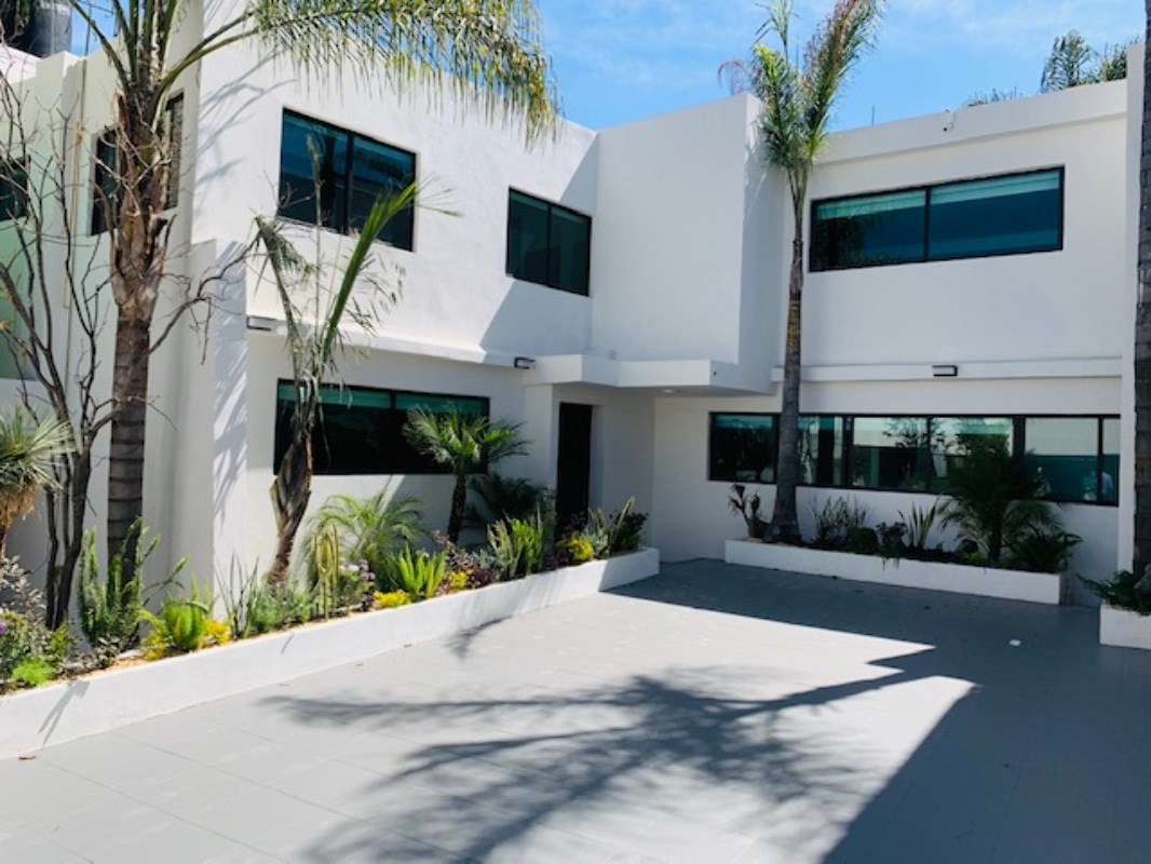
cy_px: 432
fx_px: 865
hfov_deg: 67.3
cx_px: 576
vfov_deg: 53.1
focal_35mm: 26
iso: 25
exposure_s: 1/1661
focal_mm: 4.25
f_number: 1.8
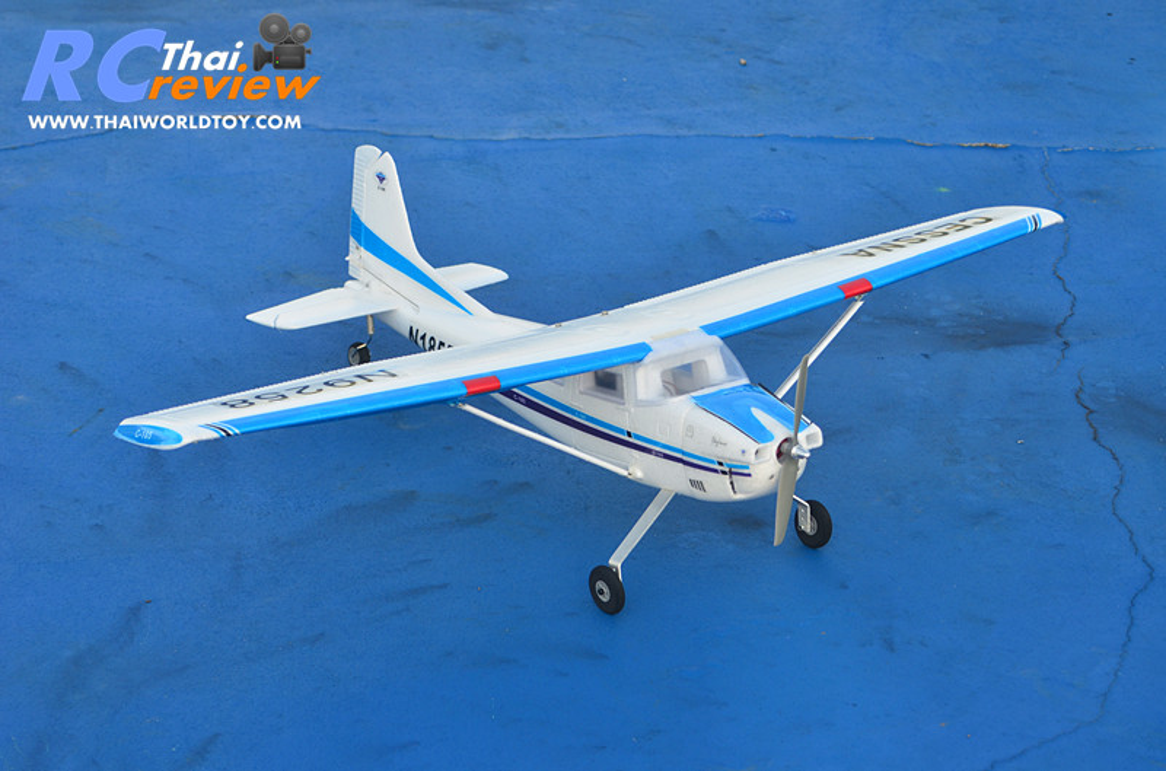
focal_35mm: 102
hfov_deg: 20.1
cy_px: 386
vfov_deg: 13.3
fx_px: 3295
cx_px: 583
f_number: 5.3
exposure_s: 1/125
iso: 100
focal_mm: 68
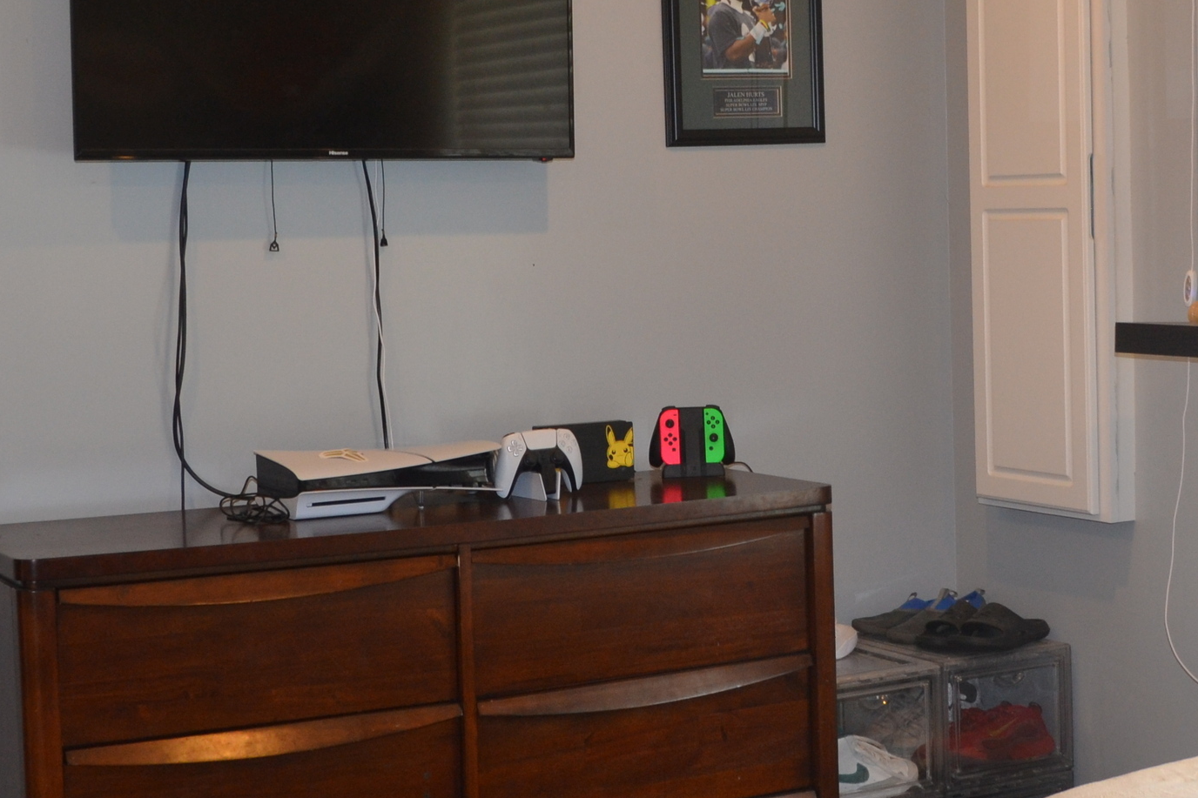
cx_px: 764
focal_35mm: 67
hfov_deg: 29.9
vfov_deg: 20.3
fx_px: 2229
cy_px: 310
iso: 450
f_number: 3.8
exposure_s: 1/60
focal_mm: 20
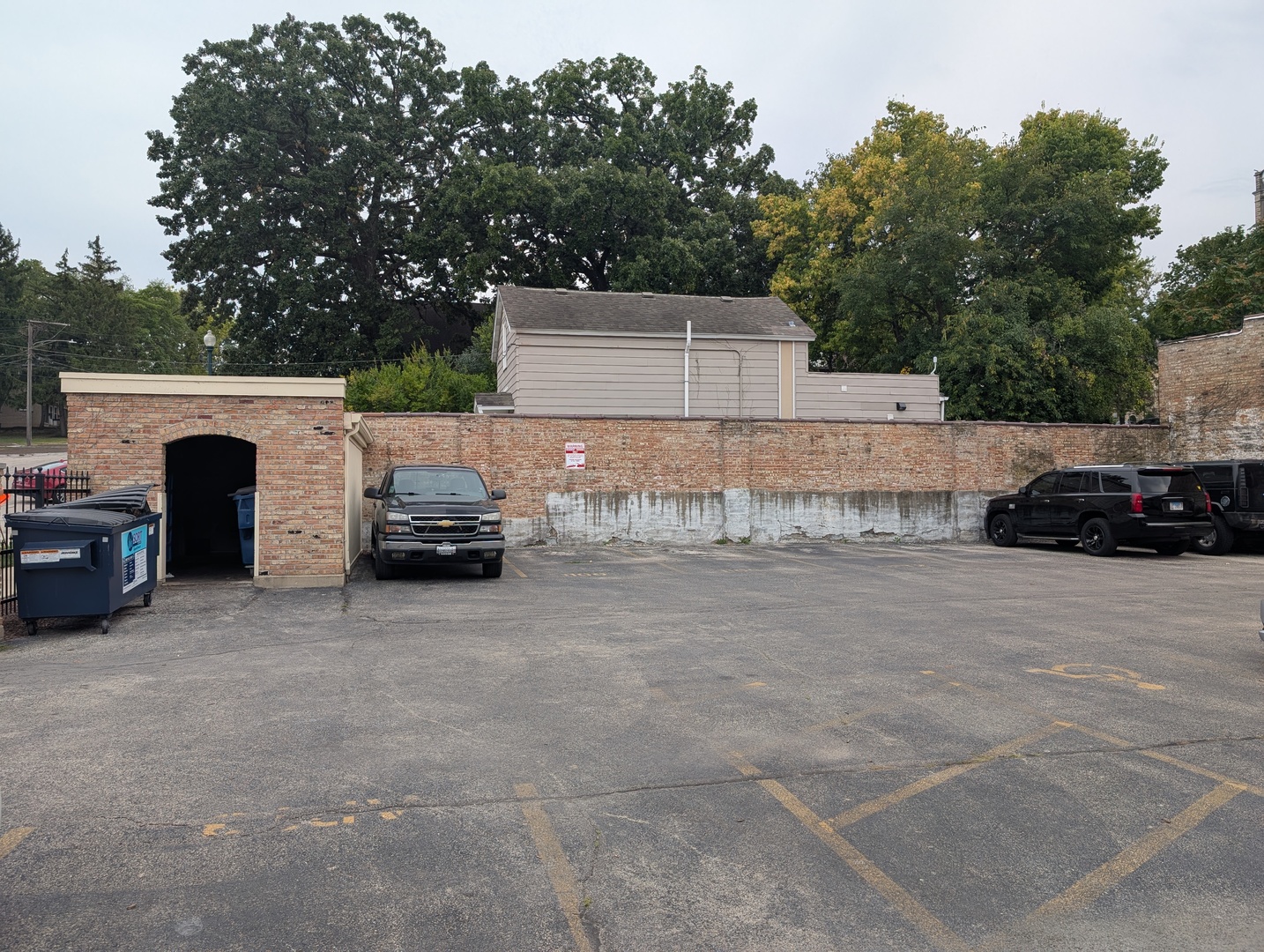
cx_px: 632
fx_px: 878
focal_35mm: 24
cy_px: 476
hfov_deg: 71.5
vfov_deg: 56.9
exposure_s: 1/359
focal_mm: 6.9
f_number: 1.68
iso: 21
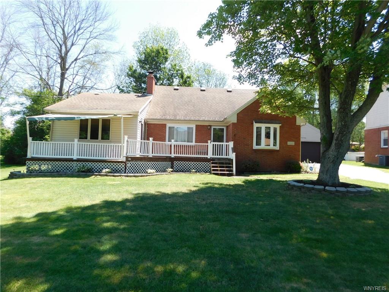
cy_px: 146
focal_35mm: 23
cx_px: 194
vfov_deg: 58.9
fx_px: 258
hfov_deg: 73.9
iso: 125
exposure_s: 1/400
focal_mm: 4
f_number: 3
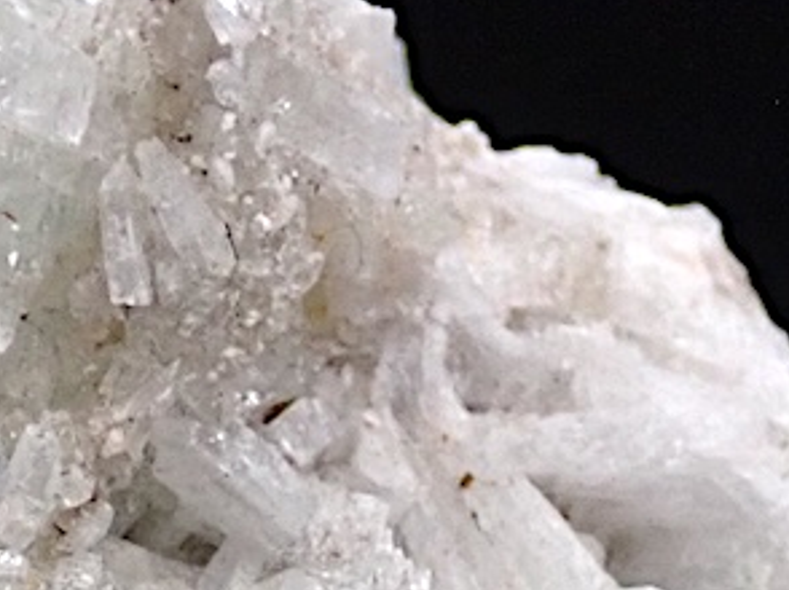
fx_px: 6012
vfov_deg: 5.5
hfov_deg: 7.5
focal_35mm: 264
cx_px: 72
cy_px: 1134
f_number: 3.6
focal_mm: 11.09
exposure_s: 1/50
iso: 800
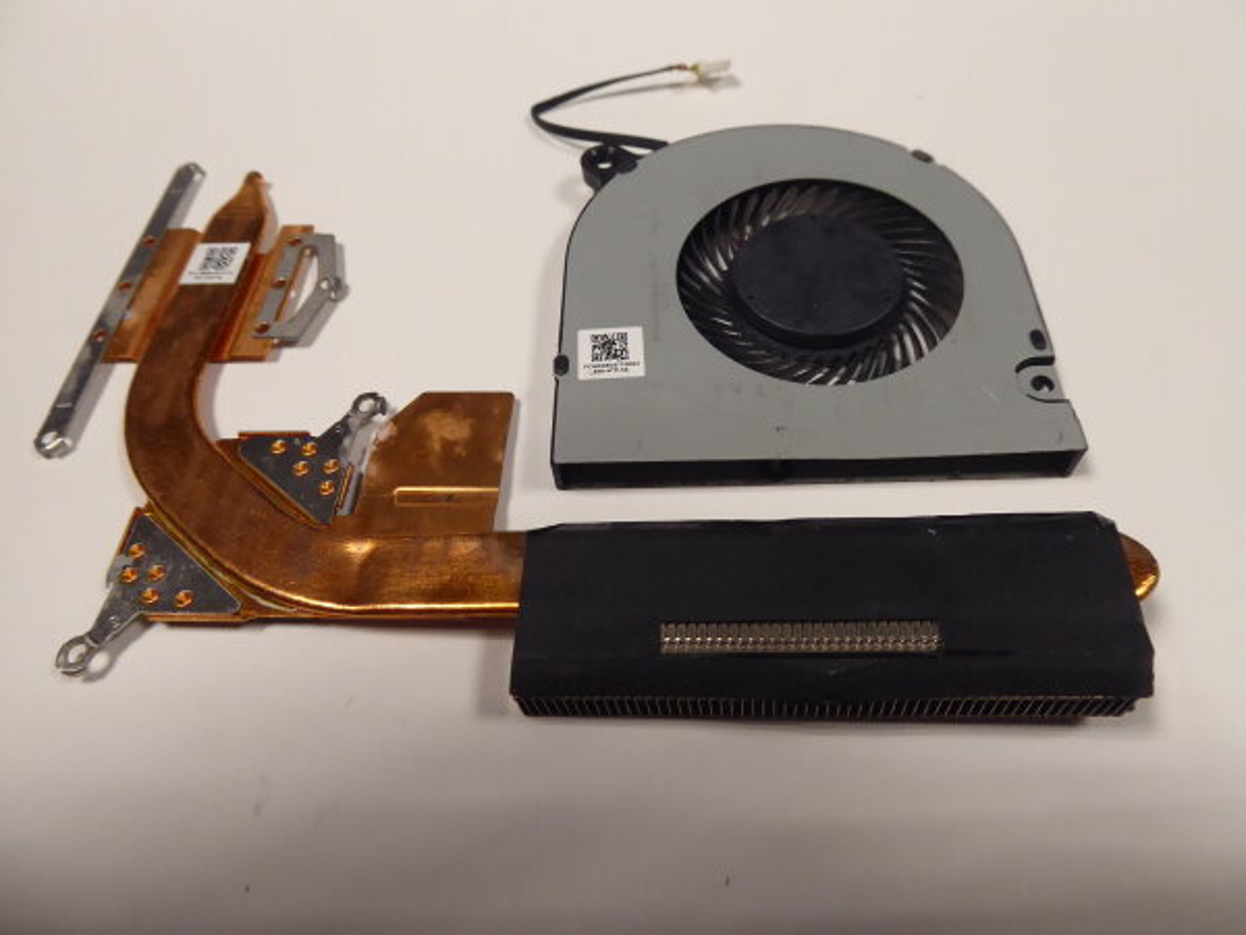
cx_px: 623
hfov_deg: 69.4
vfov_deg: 54.9
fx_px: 900
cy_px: 468
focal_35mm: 25
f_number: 3.3
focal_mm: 4.3
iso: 320
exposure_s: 1/60
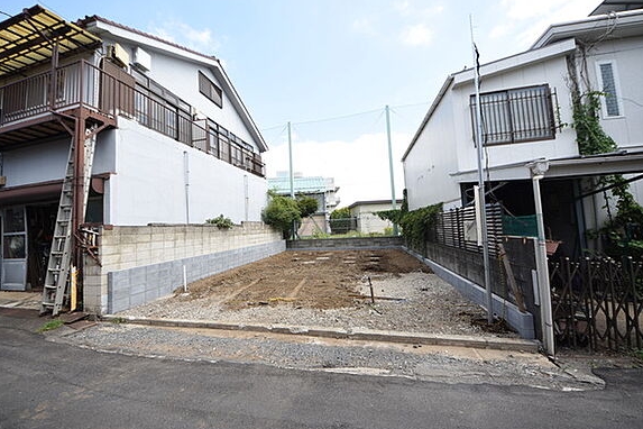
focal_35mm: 13
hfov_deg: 108.2
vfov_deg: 85.4
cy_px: 211
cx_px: 306
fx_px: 232
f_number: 4.5
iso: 100
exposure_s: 1/250
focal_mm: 8
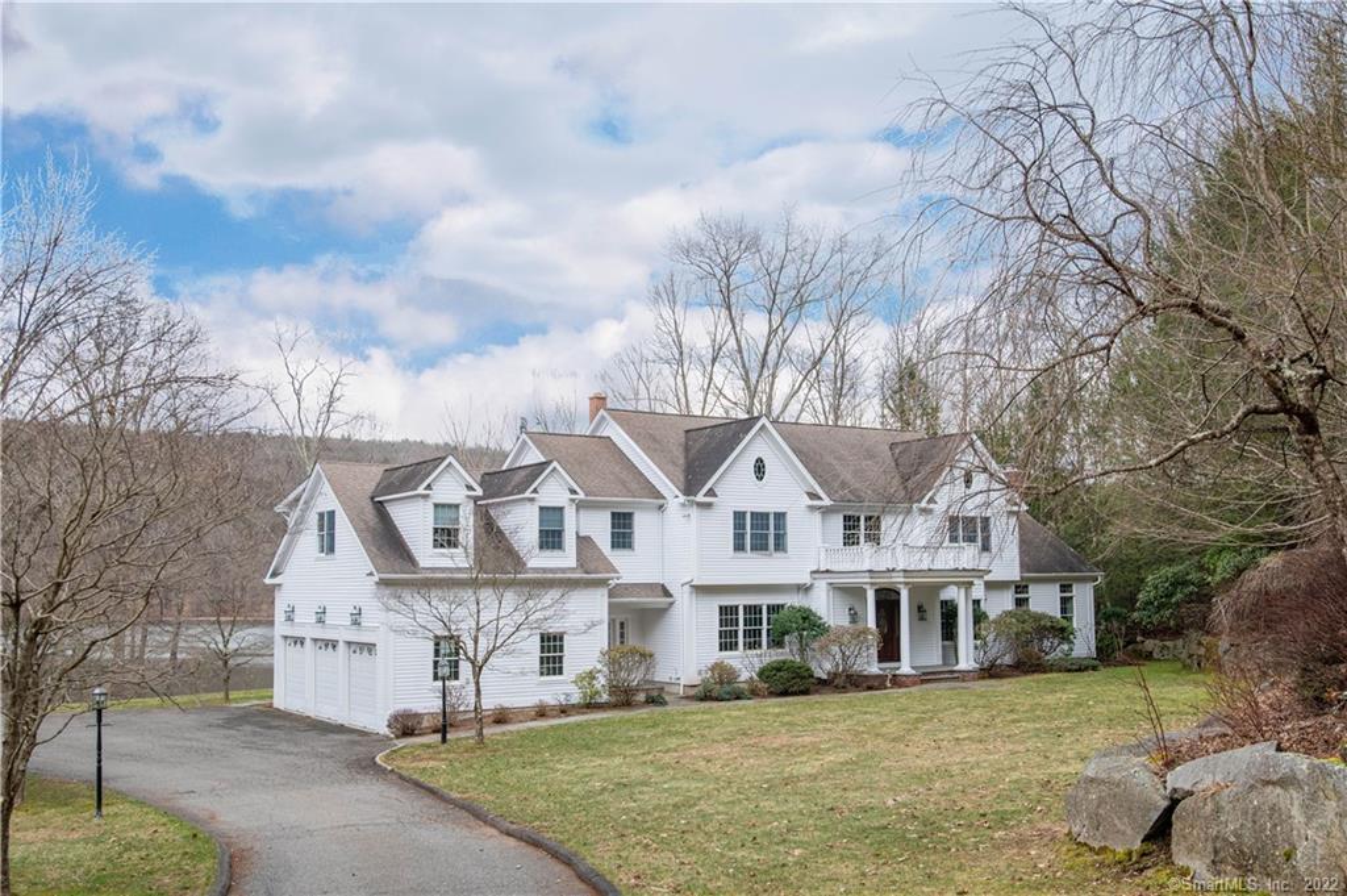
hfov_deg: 54.5
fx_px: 1308
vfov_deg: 37.8
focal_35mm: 35
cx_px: 674
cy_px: 448
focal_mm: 35
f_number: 7.1
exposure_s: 1/640
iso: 400
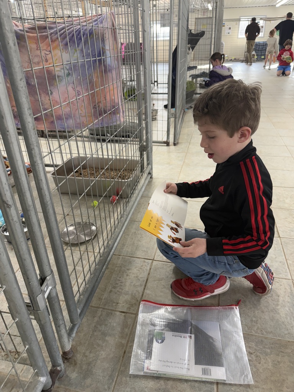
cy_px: 196
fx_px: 272
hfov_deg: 56.8
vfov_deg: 71.6
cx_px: 147
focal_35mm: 24
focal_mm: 6.76
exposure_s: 1/120
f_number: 1.78
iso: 200
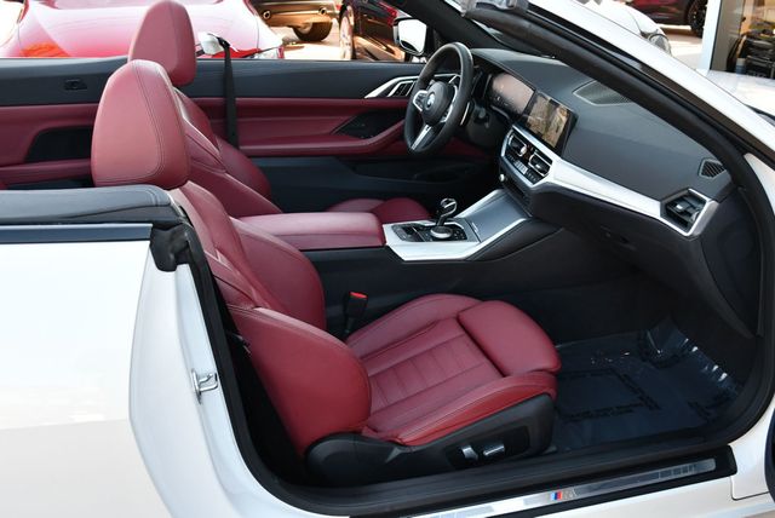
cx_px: 388
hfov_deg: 53.1
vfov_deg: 36.9
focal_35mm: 36
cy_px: 259
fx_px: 776
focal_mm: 18
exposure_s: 1/250
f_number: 4
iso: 400
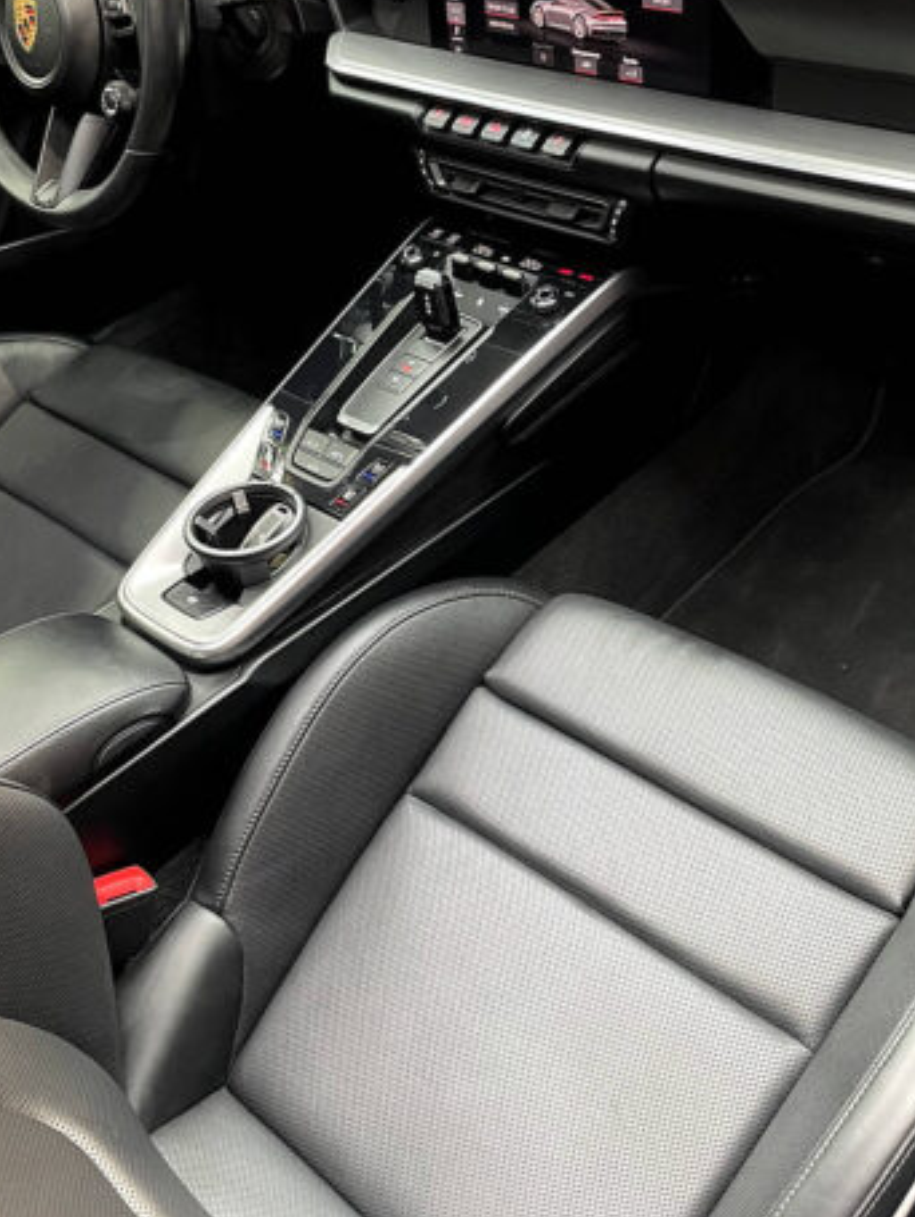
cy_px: 546
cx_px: 491
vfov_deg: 51.2
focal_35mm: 36
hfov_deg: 39.7
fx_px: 1267
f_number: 1.6
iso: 500
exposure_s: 1/44
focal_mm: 4.2
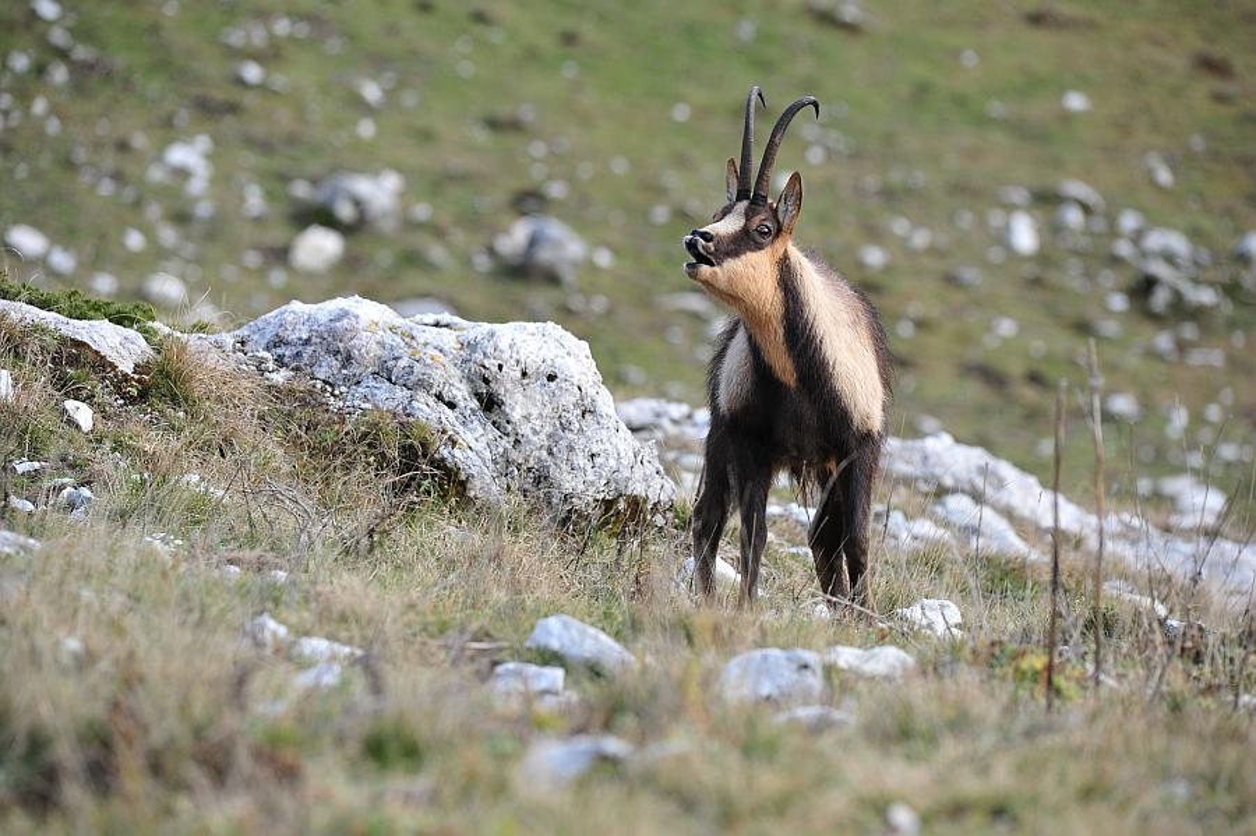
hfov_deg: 5.2
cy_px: 418
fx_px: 13947
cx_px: 628
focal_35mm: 400
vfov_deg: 3.4
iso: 1250
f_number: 11
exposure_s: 1/500
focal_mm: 400
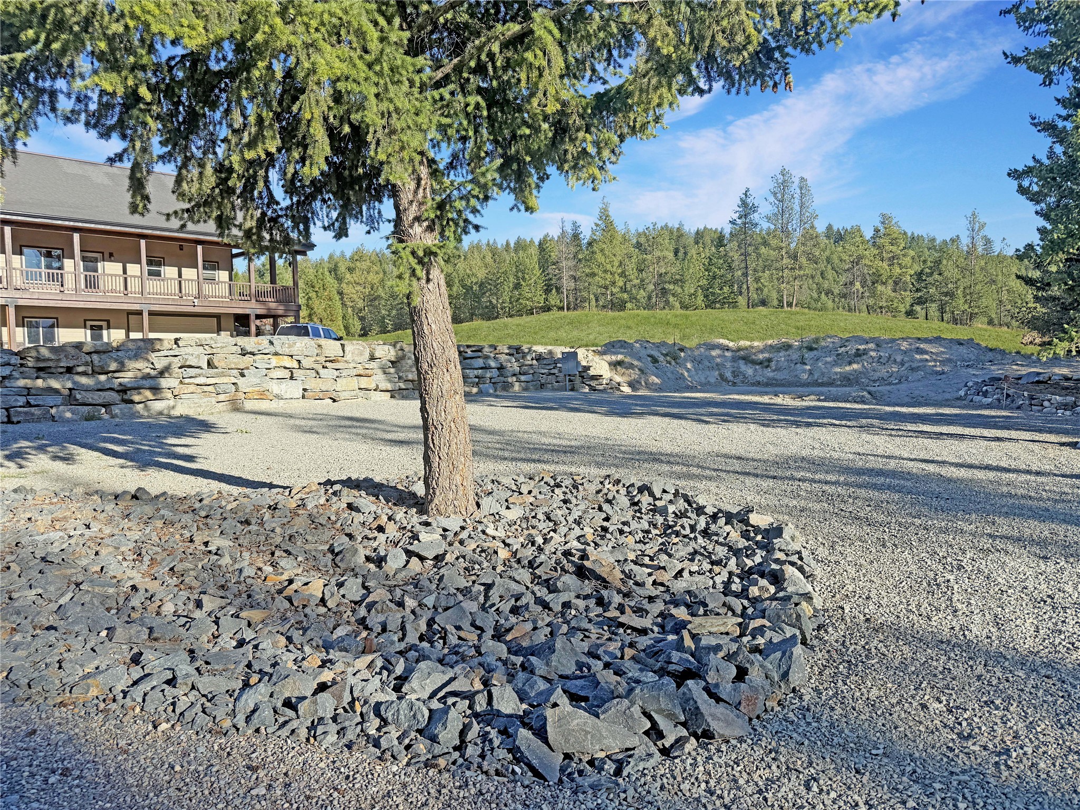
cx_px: 540
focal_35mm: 24
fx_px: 749
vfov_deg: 56.8
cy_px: 405
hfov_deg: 71.6
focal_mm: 6.76
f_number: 1.78
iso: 80
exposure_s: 1/2370
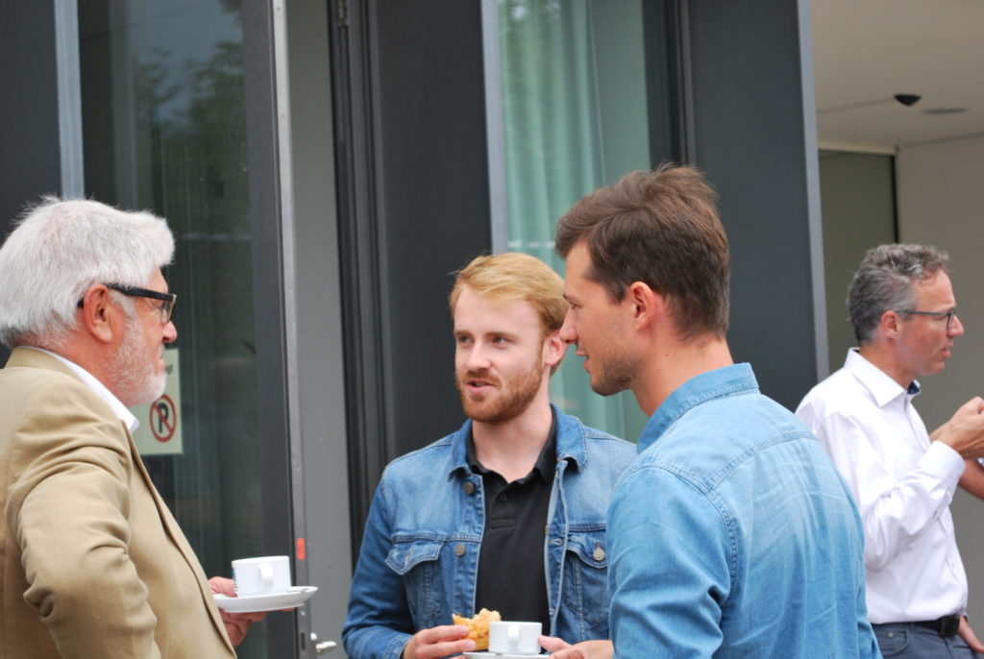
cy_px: 330
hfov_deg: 24.6
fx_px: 2258
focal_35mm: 82
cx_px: 492
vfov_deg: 16.6
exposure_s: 1/125
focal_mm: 55
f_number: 5.6
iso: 160
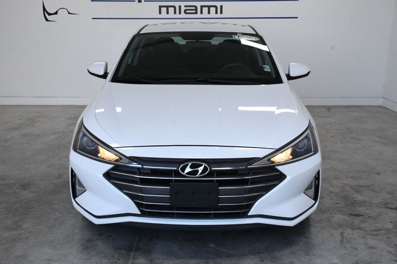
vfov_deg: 33.4
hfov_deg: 48.5
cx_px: 198
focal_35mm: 40
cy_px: 132
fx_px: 441
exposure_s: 1/500
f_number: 11
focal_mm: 27
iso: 2500
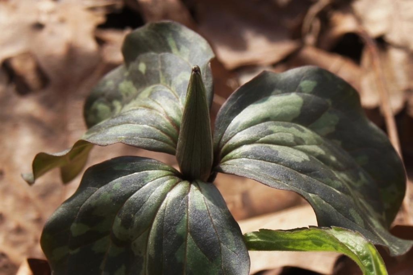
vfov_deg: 18.2
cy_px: 138
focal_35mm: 75
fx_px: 860
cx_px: 206
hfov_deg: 27.0
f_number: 8
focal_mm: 50
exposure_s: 1/160
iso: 100
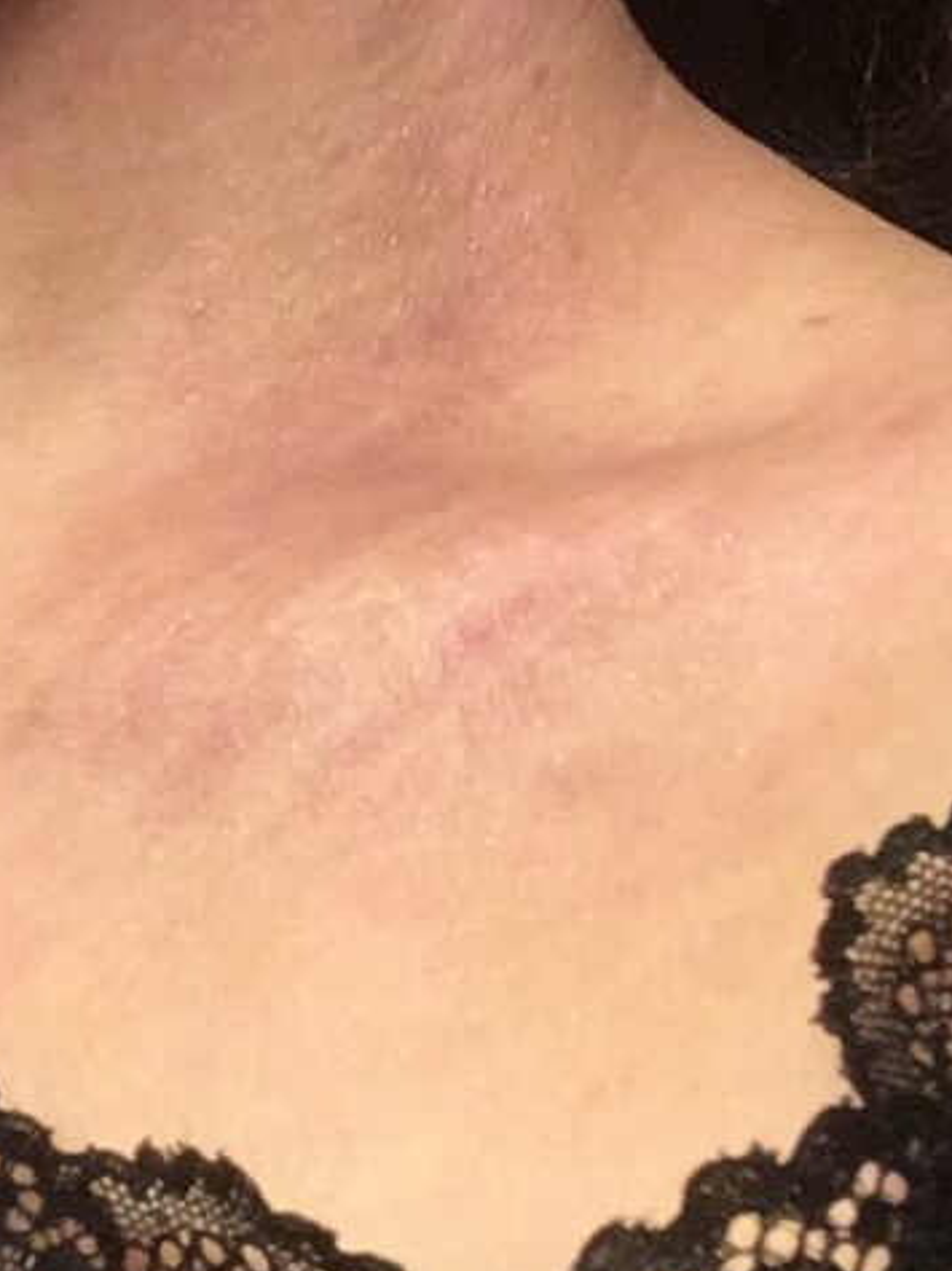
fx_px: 2459
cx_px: 185
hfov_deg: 21.6
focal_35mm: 67
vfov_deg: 29.0
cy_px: 619
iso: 250
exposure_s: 1/30
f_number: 2.4
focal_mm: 2.15
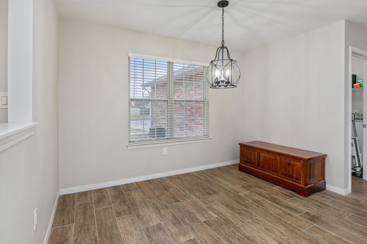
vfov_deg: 67.3
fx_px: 183
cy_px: 122
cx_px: 184
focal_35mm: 18
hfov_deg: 90.0
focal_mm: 18
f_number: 9
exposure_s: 1/30
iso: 500
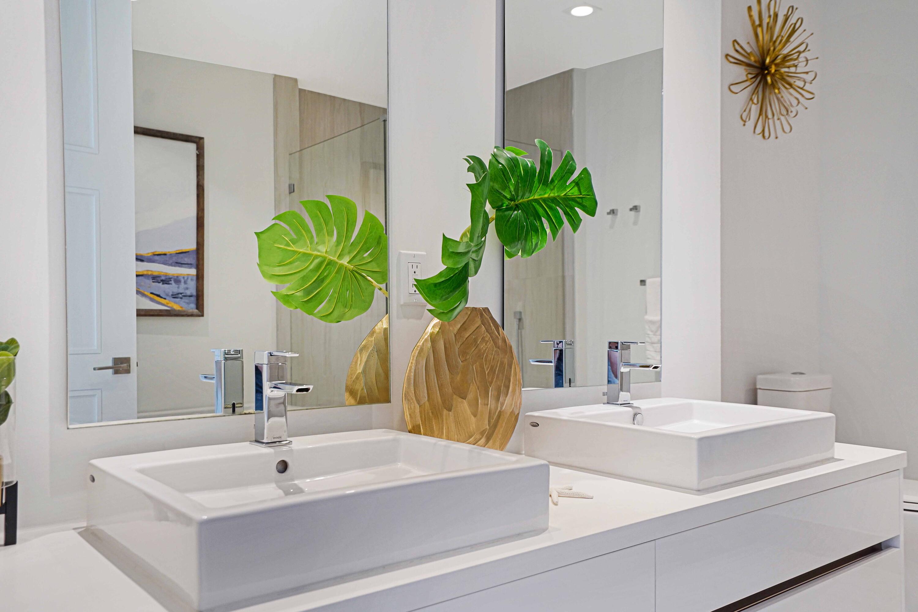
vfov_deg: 45.0
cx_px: 459
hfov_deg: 63.7
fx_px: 739
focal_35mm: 29
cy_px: 306
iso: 1600
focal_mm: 29
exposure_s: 1/200
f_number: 5
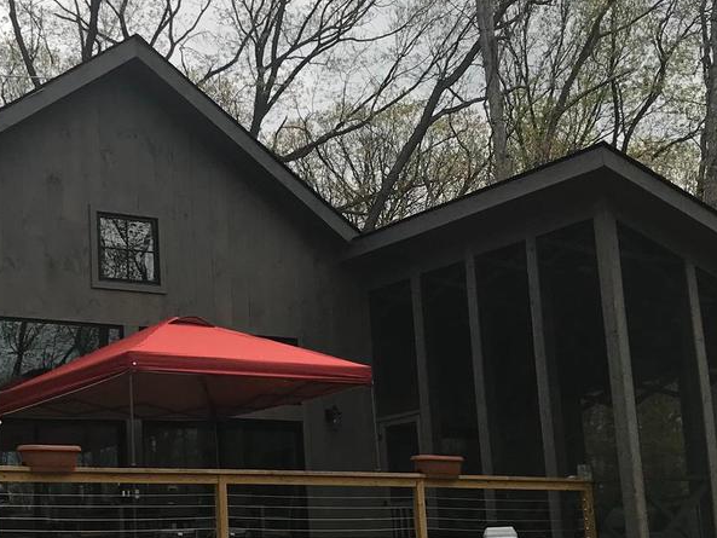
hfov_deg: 27.9
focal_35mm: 68
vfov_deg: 21.6
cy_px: 331
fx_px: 1409
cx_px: 139
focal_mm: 3.99
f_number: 1.8
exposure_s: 1/580
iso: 20
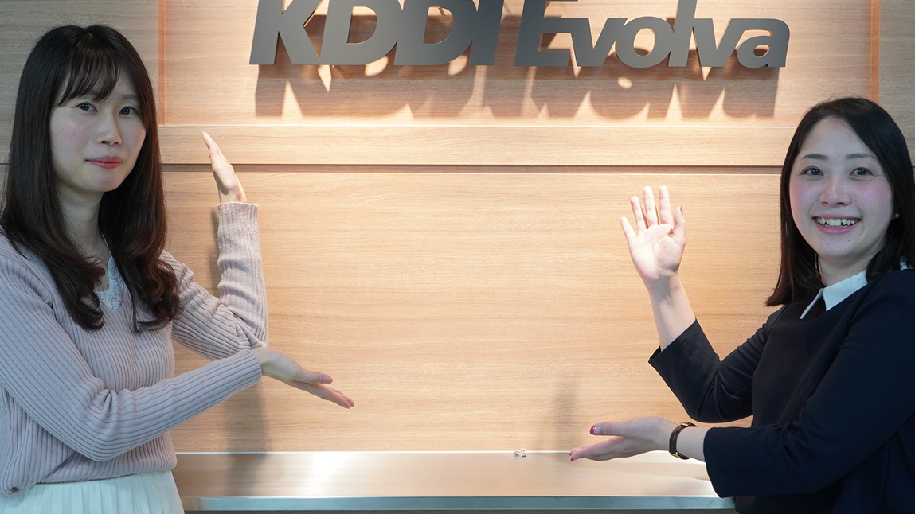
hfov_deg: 35.4
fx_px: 1431
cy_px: 197
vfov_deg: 20.3
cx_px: 515
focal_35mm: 59
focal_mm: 40
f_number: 4
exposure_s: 1/160
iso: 1000
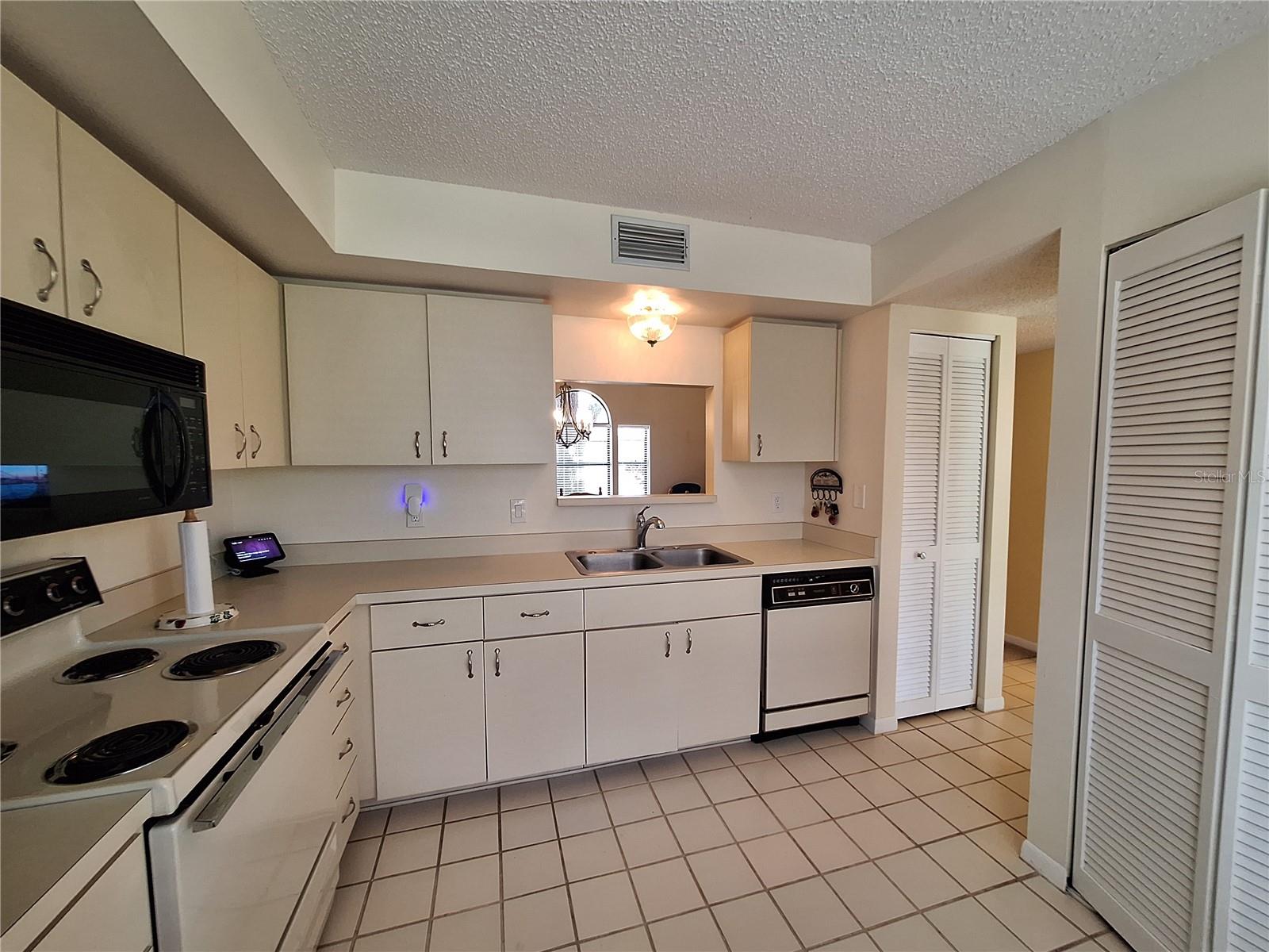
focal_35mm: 13
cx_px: 634
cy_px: 476
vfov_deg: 89.9
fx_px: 477
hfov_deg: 106.2
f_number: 2.2
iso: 160
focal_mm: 1.74
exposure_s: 1/40
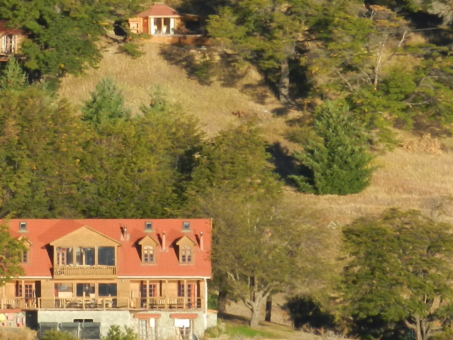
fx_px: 9669
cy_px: 111
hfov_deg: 2.7
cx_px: -15
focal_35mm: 739
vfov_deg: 2.0
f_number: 7.1
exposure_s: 1/250
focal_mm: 42.4
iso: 160
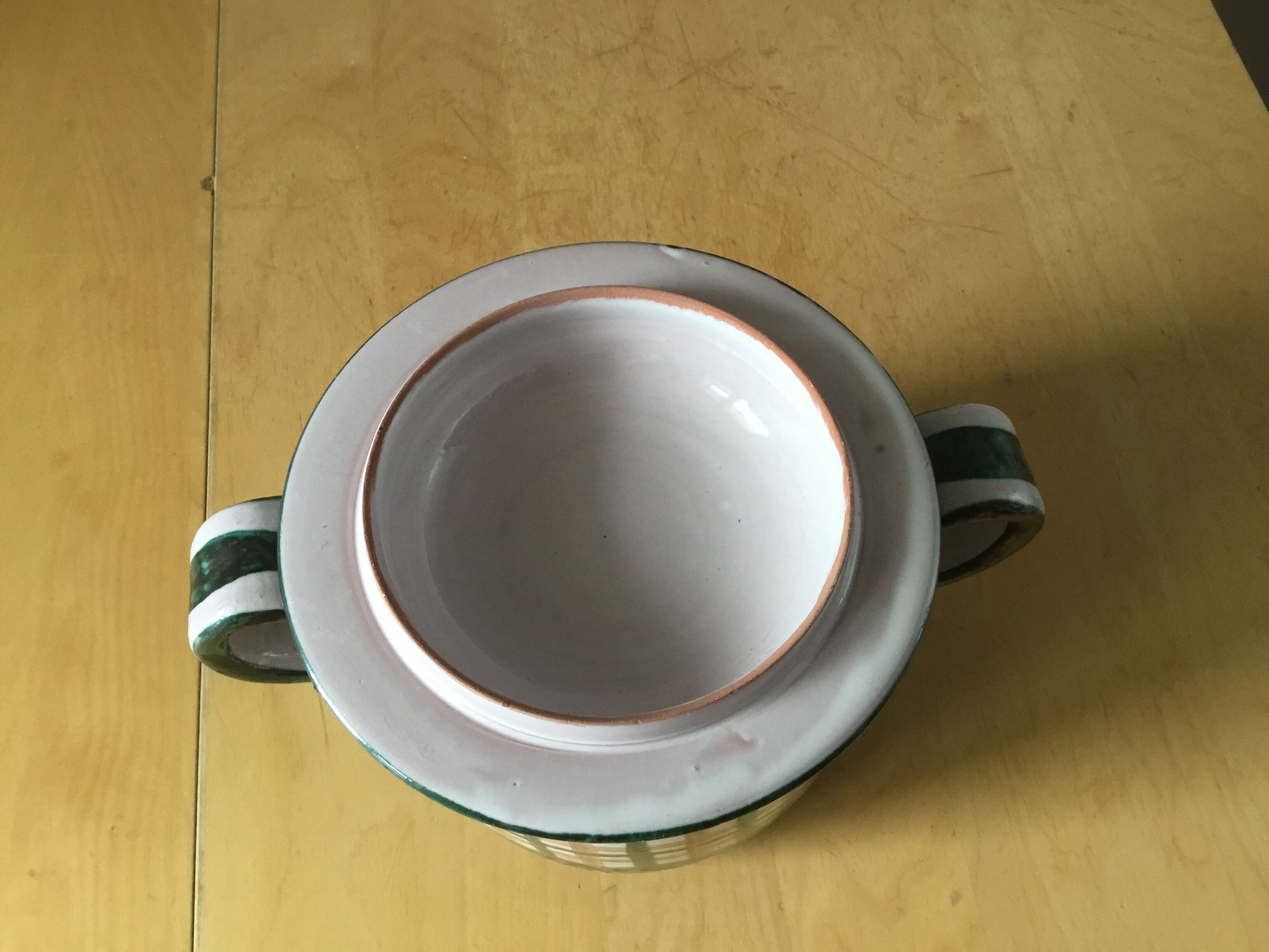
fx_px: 1136
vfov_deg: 45.4
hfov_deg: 58.4
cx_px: 634
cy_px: 476
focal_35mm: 31
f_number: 2.4
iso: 160
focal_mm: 3.3
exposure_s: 1/33
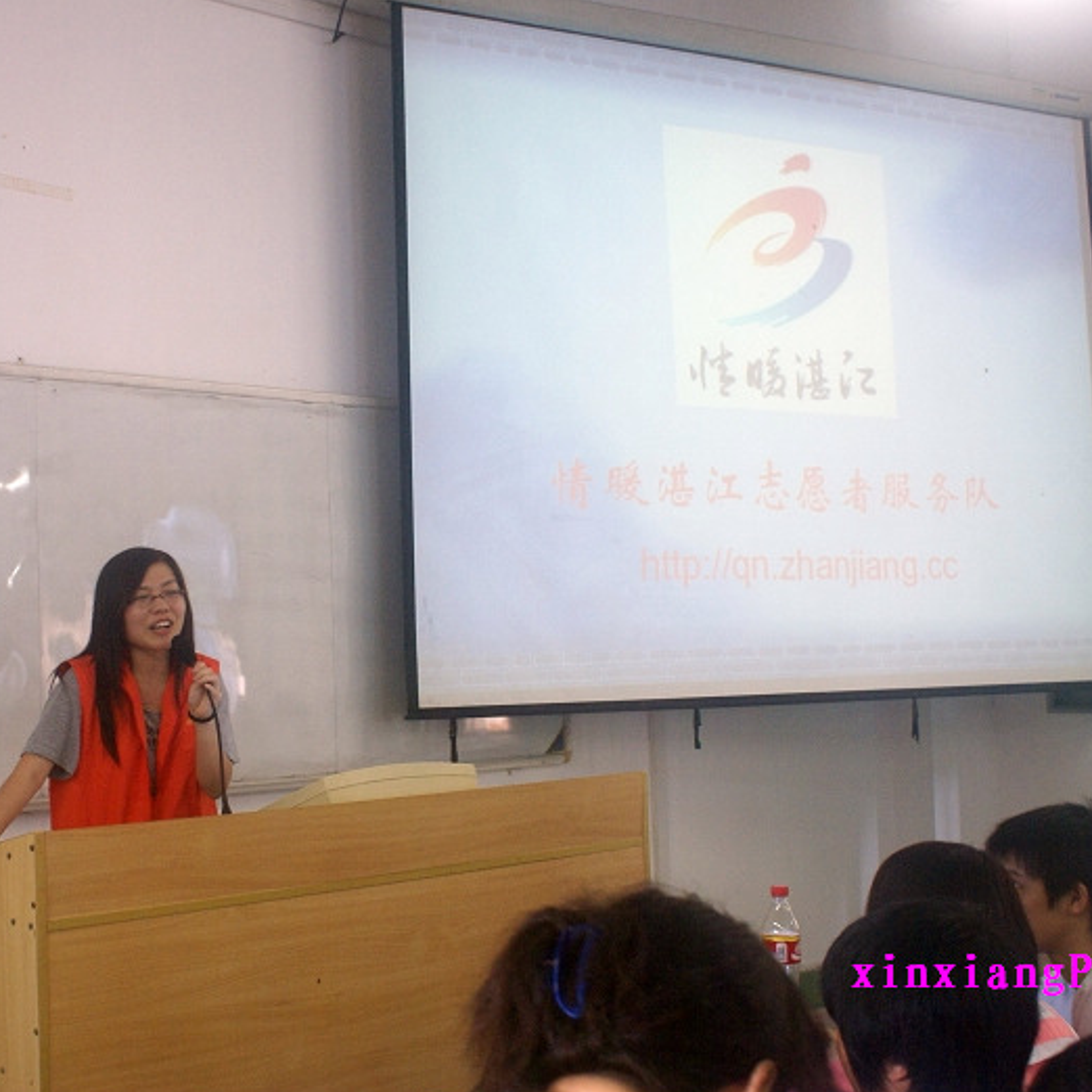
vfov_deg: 39.2
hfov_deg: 38.8
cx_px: 374
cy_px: 541
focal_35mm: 43
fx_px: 1535
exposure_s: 1/40
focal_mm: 22
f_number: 4
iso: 400
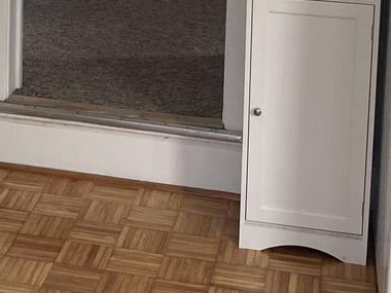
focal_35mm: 106
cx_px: 4
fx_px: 1197
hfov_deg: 18.1
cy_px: -91
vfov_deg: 13.4
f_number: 1.8
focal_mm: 3.99
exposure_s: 1/121
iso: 80
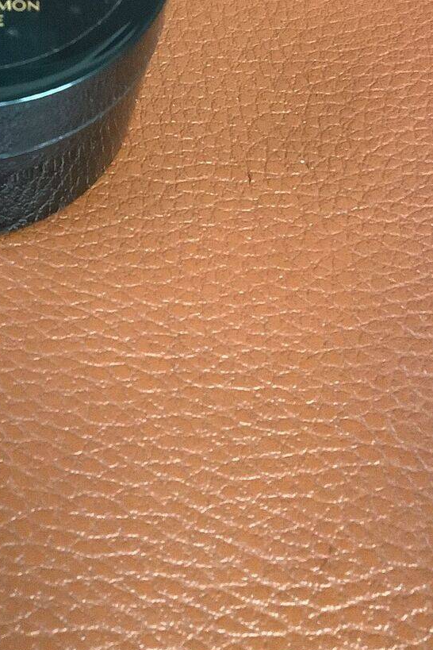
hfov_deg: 20.6
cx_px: -31
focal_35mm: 63
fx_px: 1137
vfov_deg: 30.3
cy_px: 50
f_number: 2.4
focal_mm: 3.3
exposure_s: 1/30
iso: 500
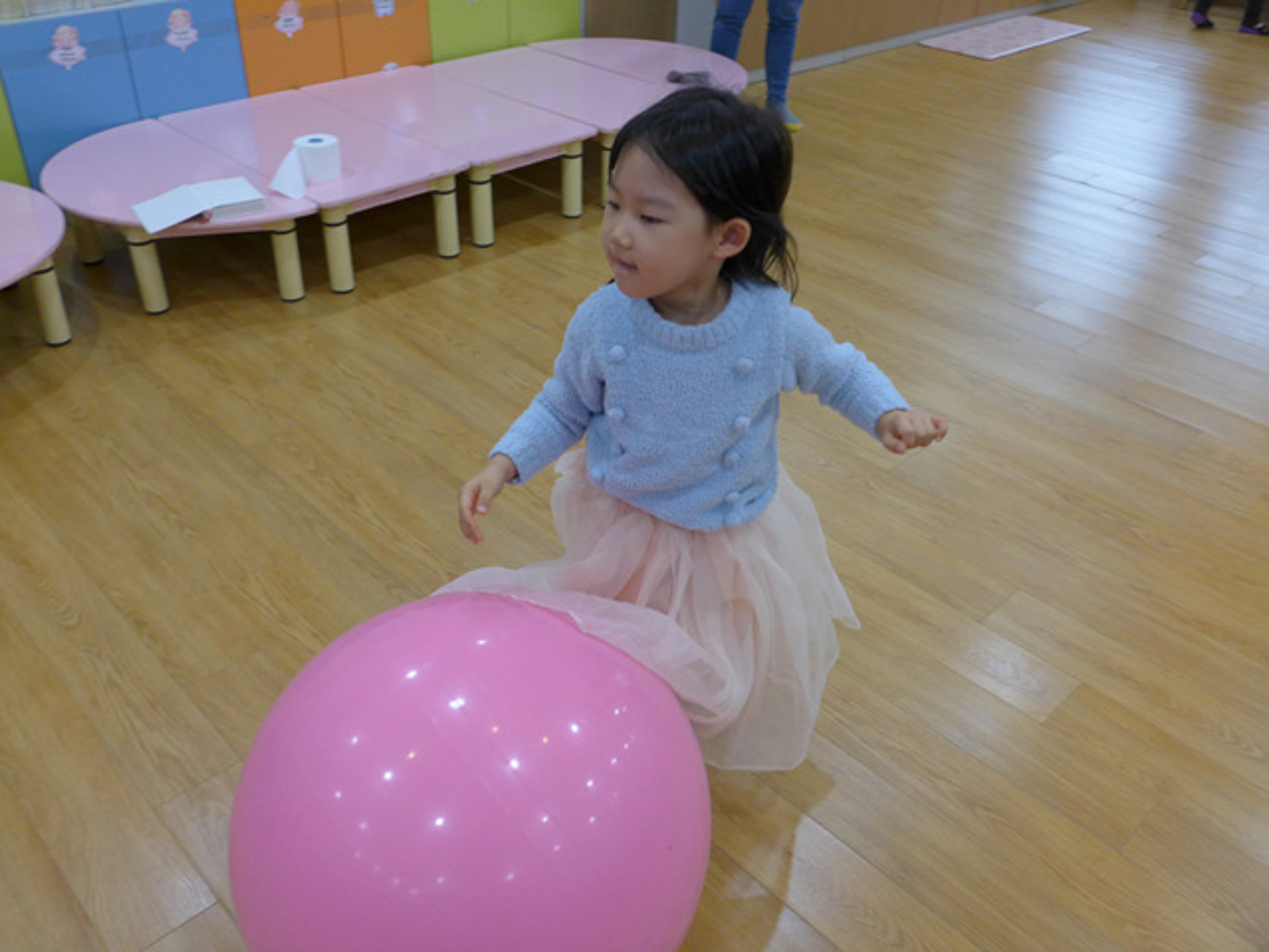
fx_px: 1100
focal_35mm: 30
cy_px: 476
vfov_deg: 46.8
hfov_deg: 60.0
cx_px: 634
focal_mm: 5.9
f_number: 1.5
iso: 250
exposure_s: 1/250
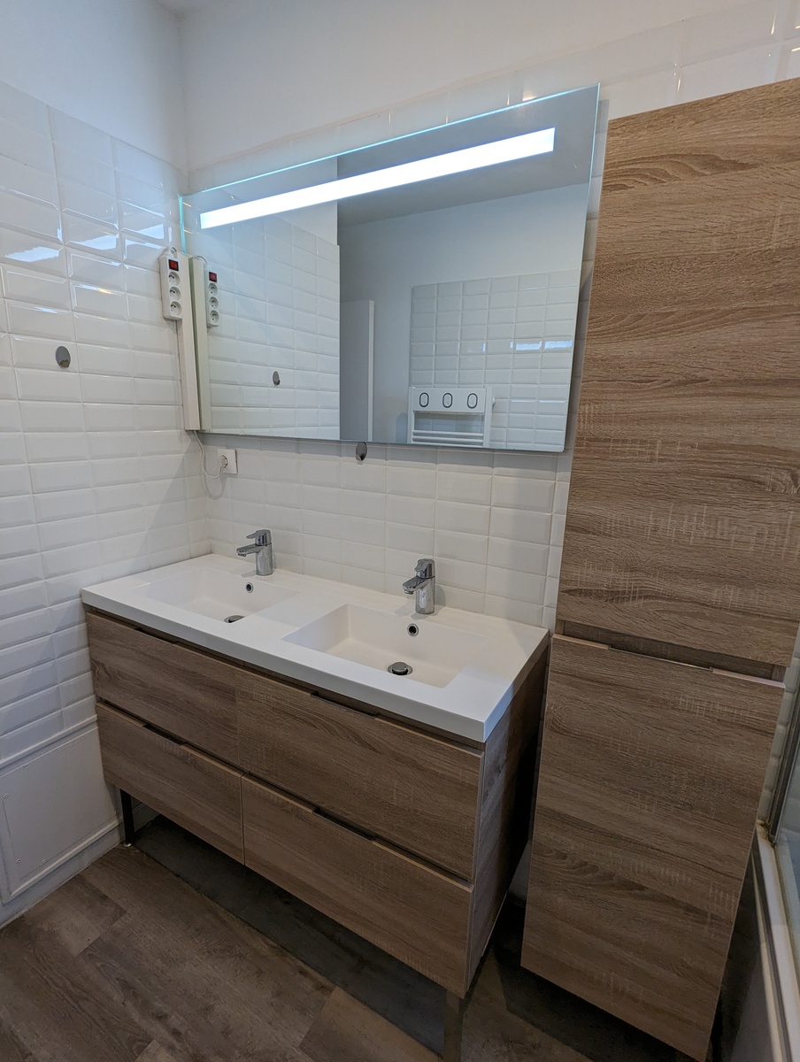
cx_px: 400
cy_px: 531
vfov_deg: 94.4
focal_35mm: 16
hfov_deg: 78.3
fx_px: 492
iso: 61
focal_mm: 2.35
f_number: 2.2
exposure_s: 1/50
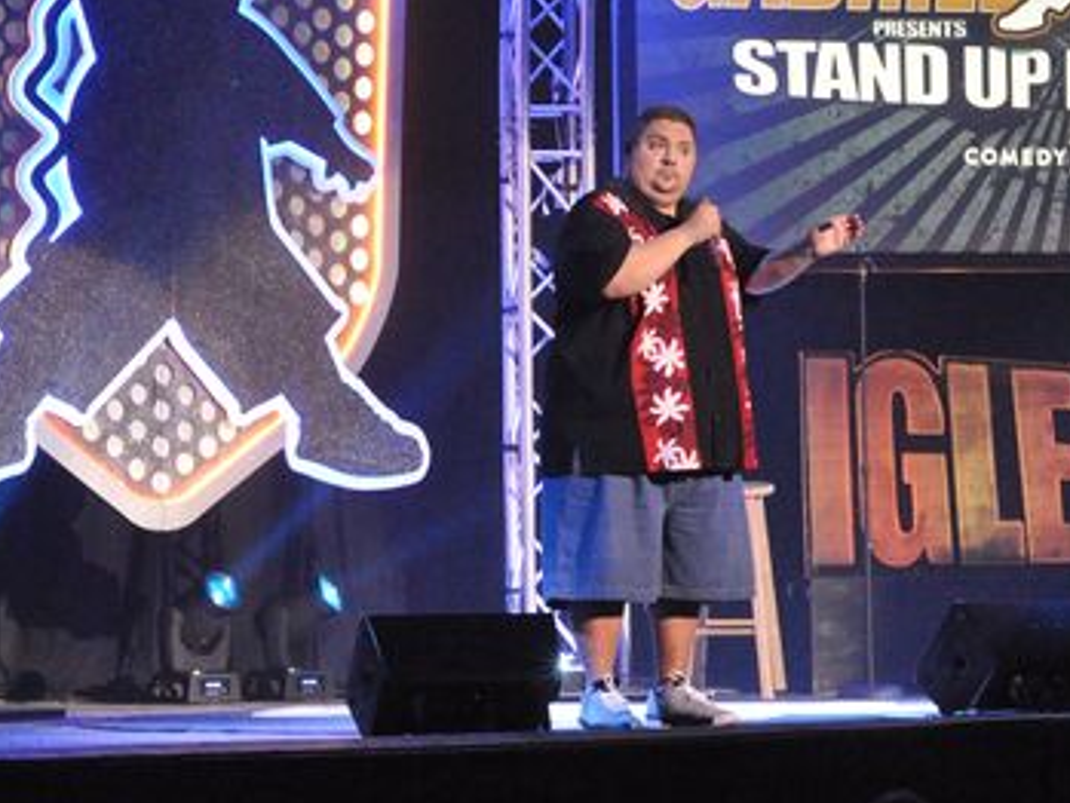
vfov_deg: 9.0
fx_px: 5102
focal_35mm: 165
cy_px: 195
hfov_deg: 12.0
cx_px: 671
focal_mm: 50
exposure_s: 1/100
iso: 3200
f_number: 5
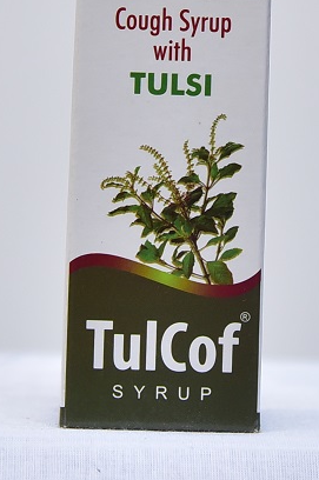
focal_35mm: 80
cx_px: 172
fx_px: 1066
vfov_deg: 25.4
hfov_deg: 17.0
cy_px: 209
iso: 1250
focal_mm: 62
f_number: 4
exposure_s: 1/125
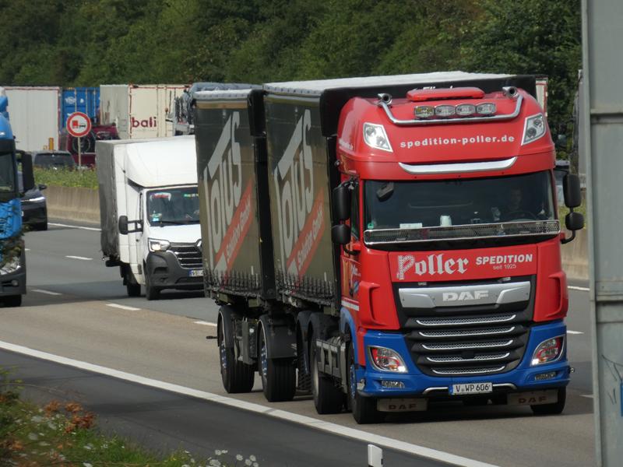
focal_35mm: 700
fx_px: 12598
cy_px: 234
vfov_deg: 2.1
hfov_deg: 2.8
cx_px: 312
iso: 80
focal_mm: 125.5
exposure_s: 1/400
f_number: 5.6
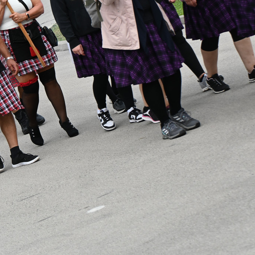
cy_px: 28
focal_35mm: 262
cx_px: -25
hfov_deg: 6.7
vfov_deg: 6.7
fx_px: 2184
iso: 100
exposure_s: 1/250
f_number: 5.6
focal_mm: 74
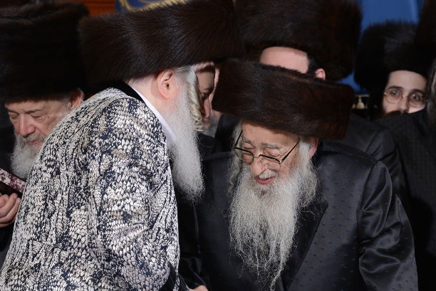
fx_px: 3345
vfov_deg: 5.0
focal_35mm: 276
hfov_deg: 7.5
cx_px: 190
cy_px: 171
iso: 640
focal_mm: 165
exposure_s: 1/160
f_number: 8
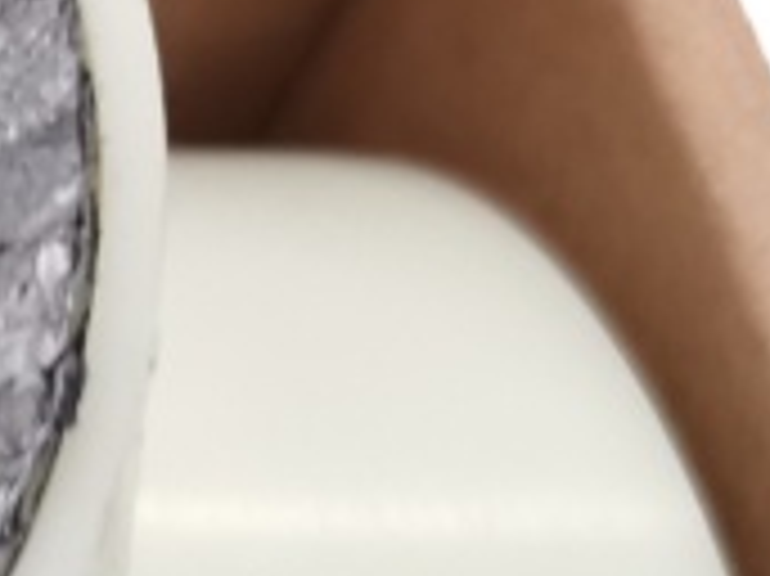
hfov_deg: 10.7
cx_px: -1211
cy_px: 374
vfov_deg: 9.7
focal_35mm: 152
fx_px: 3379
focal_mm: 5.58
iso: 400
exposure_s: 1/50
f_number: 1.8
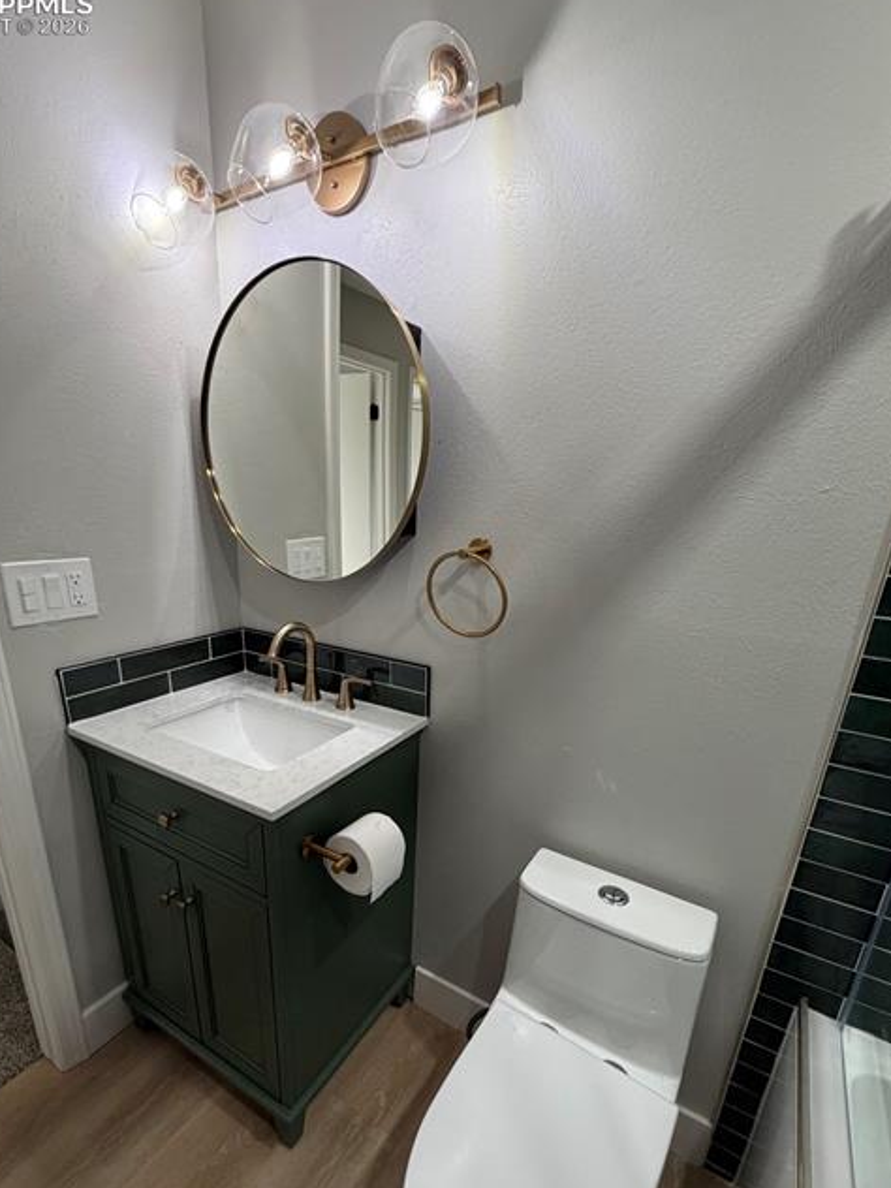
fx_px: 583
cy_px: 697
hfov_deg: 74.7
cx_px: 422
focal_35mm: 17
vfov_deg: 90.1
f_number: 2.2
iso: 250
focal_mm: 2.22
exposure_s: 1/120
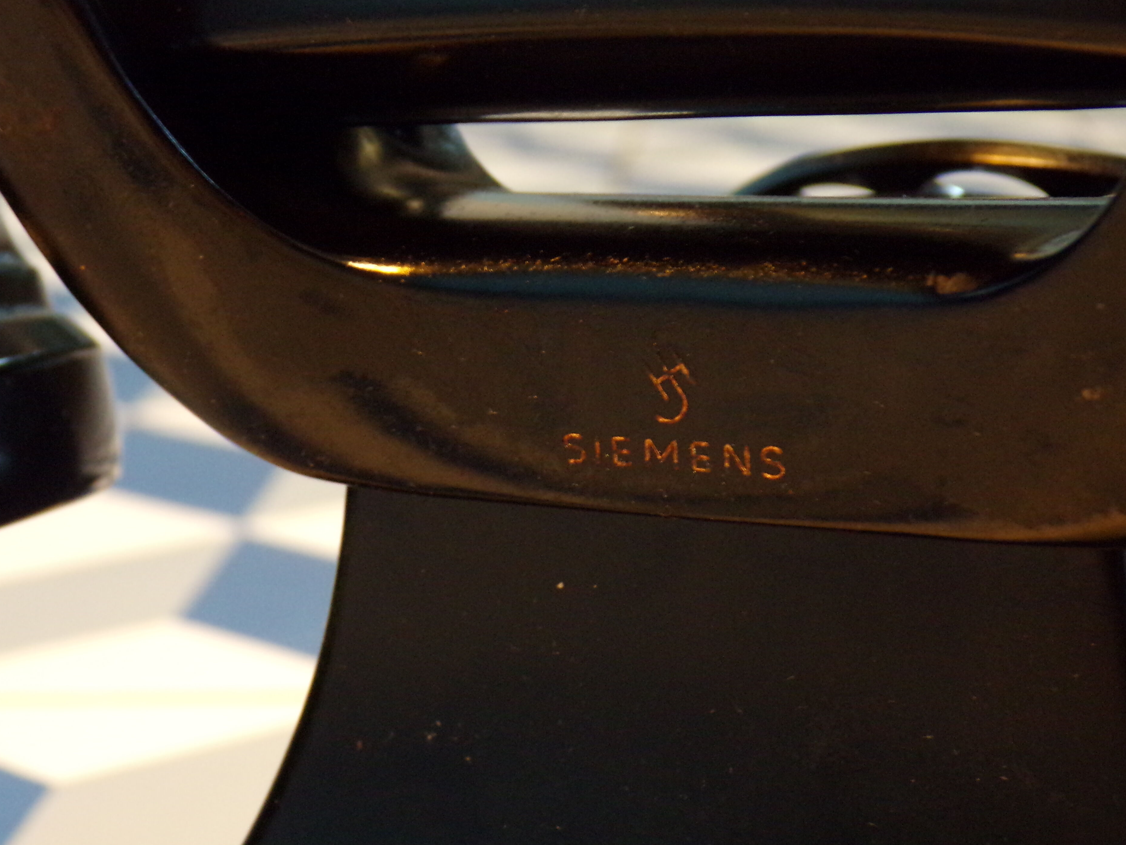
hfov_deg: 28.1
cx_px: 666
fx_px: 2244
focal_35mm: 69
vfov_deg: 21.3
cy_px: 414
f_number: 3.7
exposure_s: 1/6
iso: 400
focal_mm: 10.1
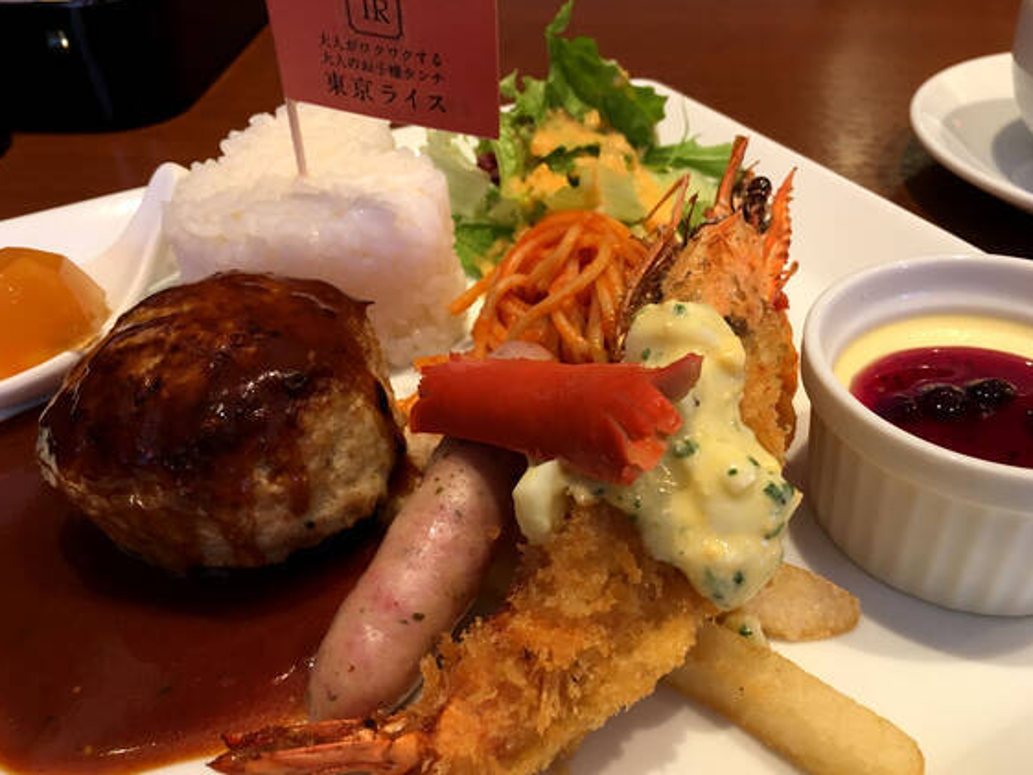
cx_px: 517
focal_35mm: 31
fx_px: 925
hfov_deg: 58.3
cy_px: 409
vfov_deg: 45.4
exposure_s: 1/33
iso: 100
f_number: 2.2
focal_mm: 4.15
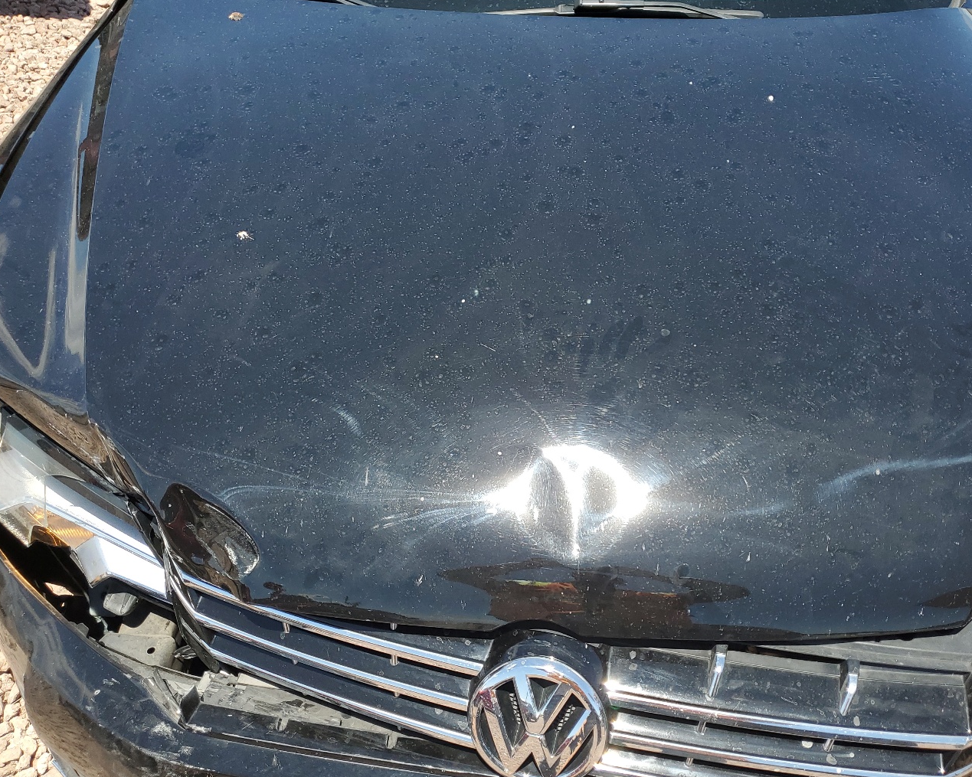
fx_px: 920
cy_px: 397
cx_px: 580
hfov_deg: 55.3
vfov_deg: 45.8
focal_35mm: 32
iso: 50
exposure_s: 1/1667
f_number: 1.5
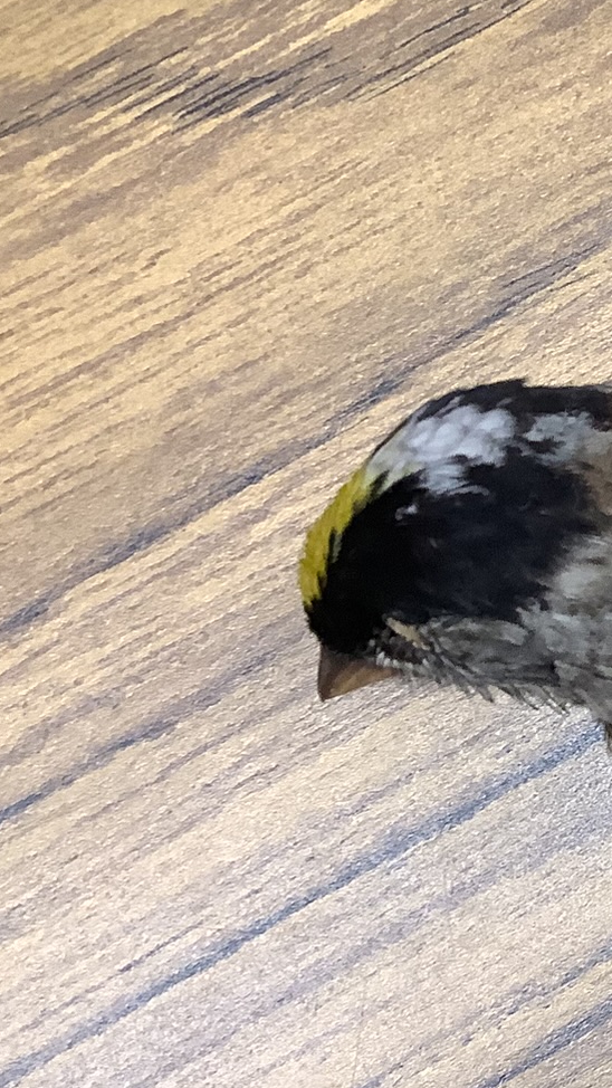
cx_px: 1099
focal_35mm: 71
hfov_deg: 14.8
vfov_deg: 29.6
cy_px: 706
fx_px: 2048
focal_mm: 3.3
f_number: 2.4
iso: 160
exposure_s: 1/60
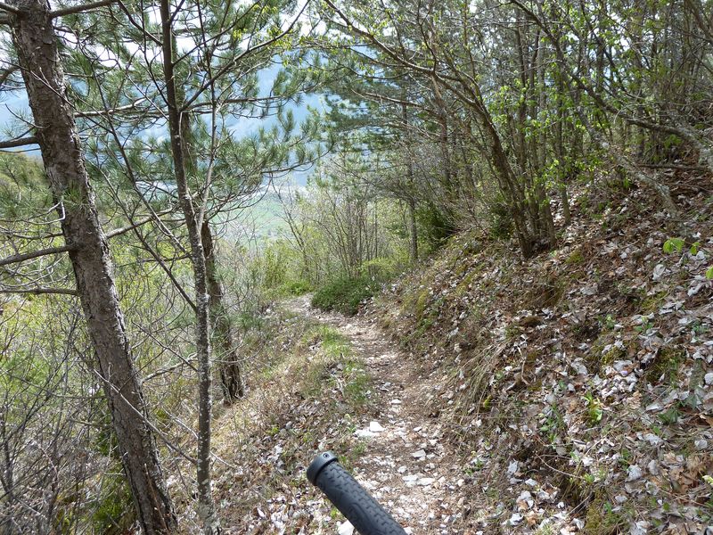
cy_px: 268
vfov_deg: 54.9
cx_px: 356
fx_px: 515
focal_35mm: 25
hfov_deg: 69.4
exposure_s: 1/160
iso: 80
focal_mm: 4.1
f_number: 4
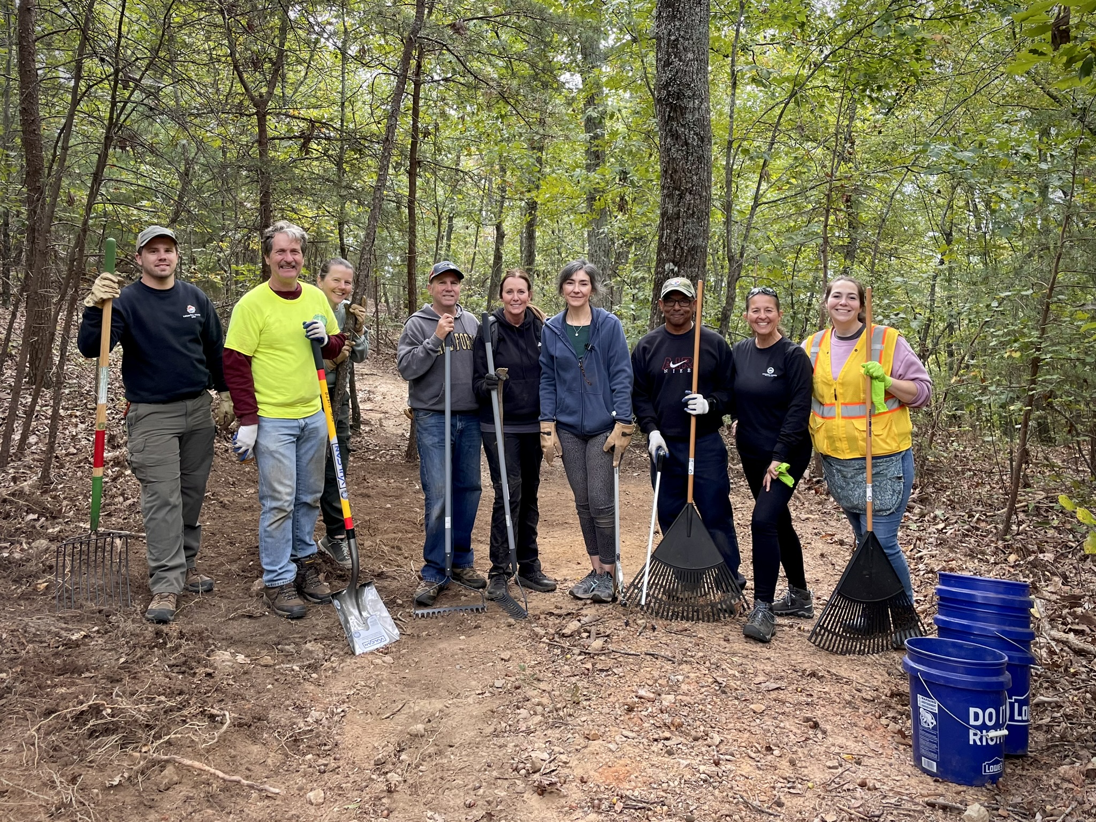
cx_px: 548
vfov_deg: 53.1
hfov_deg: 67.3
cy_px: 411
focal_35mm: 26
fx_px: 823
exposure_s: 1/121
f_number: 1.6
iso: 80
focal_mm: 4.2
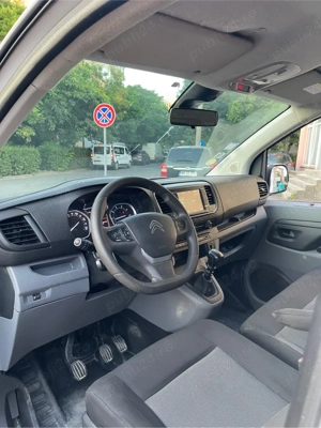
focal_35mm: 25
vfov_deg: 69.4
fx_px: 309
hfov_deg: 54.9
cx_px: 160
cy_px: 214
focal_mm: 5.1
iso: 200
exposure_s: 1/60
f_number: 1.6
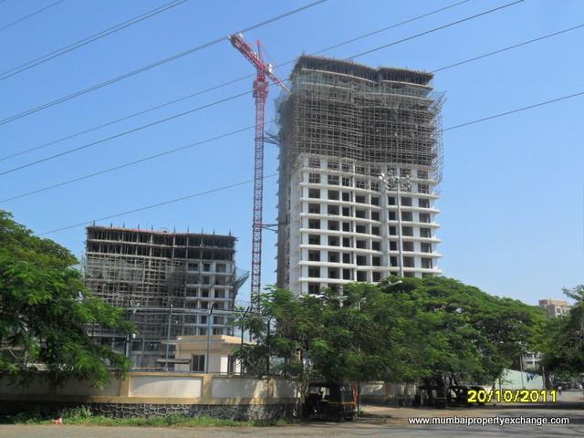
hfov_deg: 50.1
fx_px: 624
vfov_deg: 38.7
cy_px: 219
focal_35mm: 37
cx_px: 292
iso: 100
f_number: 4
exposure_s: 1/750
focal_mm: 6.6
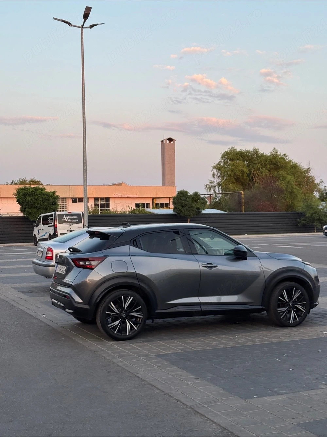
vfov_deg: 39.7
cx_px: 164
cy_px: 218
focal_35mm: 48
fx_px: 605
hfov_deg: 30.3
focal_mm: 6.76
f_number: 1.78
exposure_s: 1/388
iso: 64
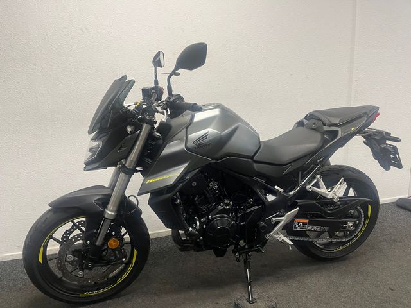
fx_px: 309
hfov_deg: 67.3
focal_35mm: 26
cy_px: 154
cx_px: 206
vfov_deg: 53.1
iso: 80
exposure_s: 1/50
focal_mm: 5.1
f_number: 1.6
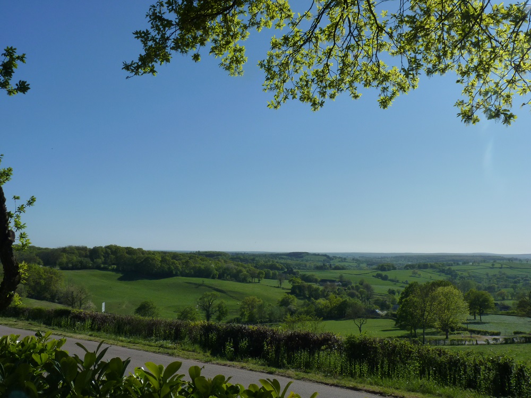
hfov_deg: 50.1
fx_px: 568
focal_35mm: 37
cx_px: 266
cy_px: 199
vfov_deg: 38.7
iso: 125
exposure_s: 1/500
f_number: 7.1
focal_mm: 6.5
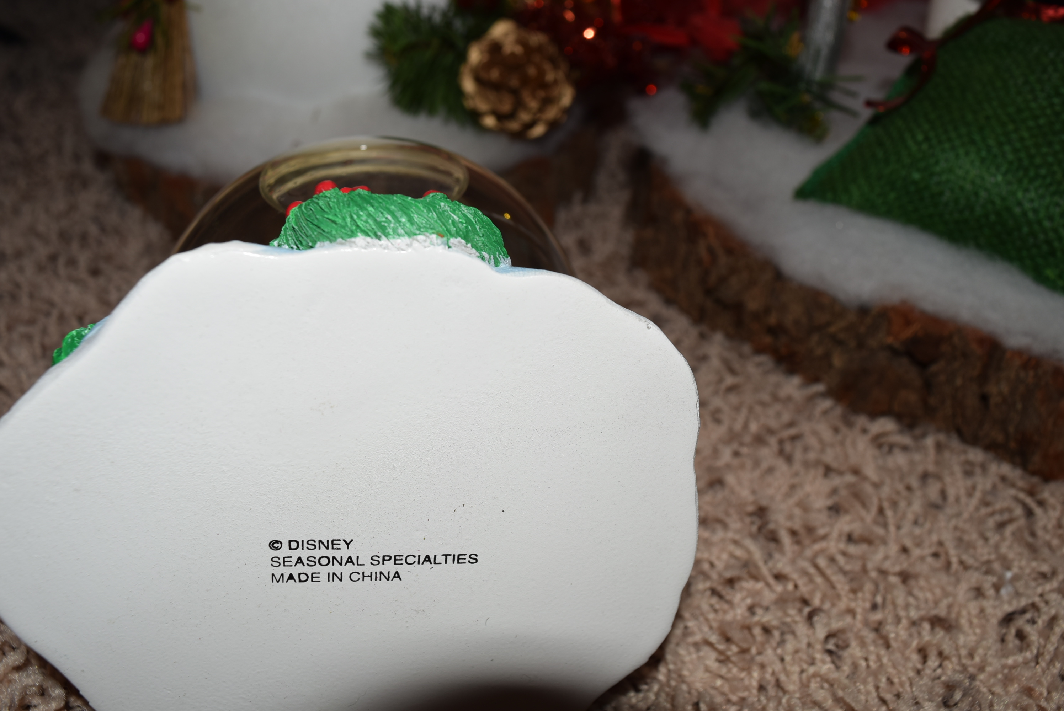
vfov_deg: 40.0
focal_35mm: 33
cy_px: 356
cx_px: 532
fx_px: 976
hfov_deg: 57.2
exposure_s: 1/60
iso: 100
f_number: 8
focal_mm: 22
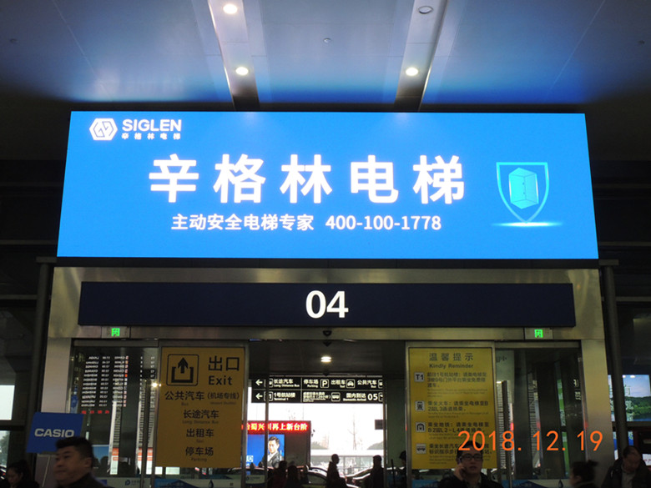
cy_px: 244
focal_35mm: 43
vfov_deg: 33.6
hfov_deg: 43.9
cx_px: 326
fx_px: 809
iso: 400
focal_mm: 7.6
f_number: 7.6
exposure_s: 1/25
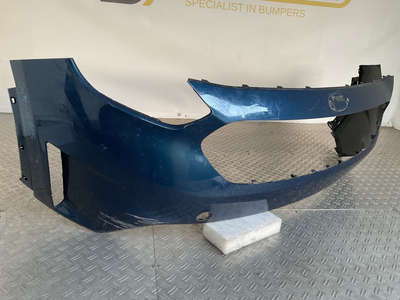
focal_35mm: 29
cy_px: 150
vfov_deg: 48.2
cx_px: 200
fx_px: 335
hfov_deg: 61.7
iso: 100
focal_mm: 3
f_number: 1.8
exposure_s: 1/50
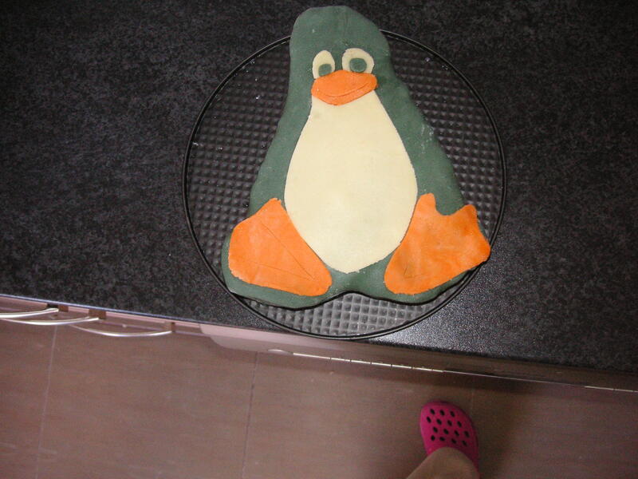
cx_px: 319
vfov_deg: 38.7
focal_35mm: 37
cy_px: 240
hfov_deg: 50.1
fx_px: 682
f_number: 2.8
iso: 160
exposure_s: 1/45
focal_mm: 6.1
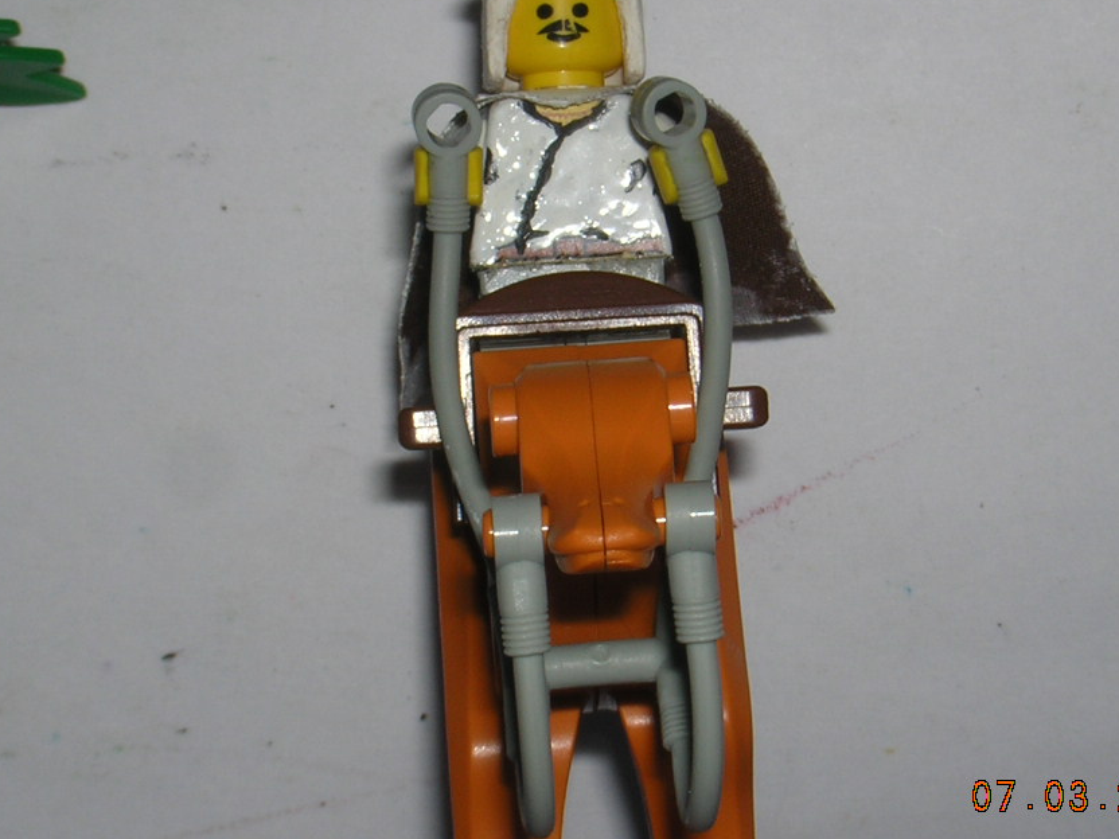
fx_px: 4299
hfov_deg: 14.8
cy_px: 389
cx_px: 631
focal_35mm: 133
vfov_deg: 11.1
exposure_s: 1/60.1
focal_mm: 14.1
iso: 100
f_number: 9.4
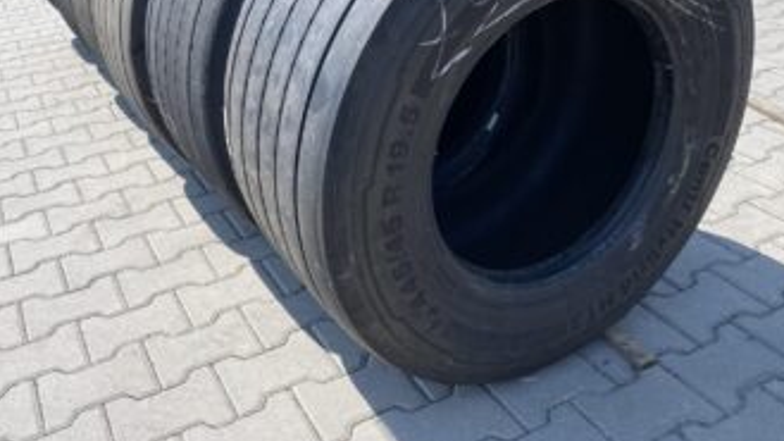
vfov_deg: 31.7
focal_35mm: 37
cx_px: 393
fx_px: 769
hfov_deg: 54.0
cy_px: 139
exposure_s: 1/1484
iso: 32
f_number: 1.8
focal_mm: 4.25
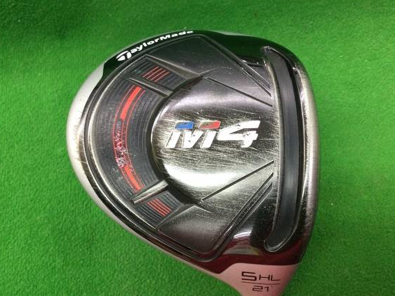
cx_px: 203
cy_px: 146
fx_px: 399
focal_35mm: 35
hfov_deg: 52.6
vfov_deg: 40.7
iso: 80
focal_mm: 3.3
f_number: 2.4
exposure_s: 1/30
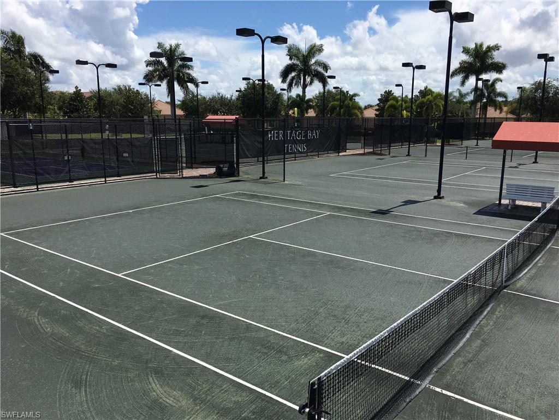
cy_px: 210
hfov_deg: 61.7
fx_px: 468
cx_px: 280
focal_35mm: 29
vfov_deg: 48.2
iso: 25
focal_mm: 4.15
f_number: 2.2
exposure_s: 1/2653
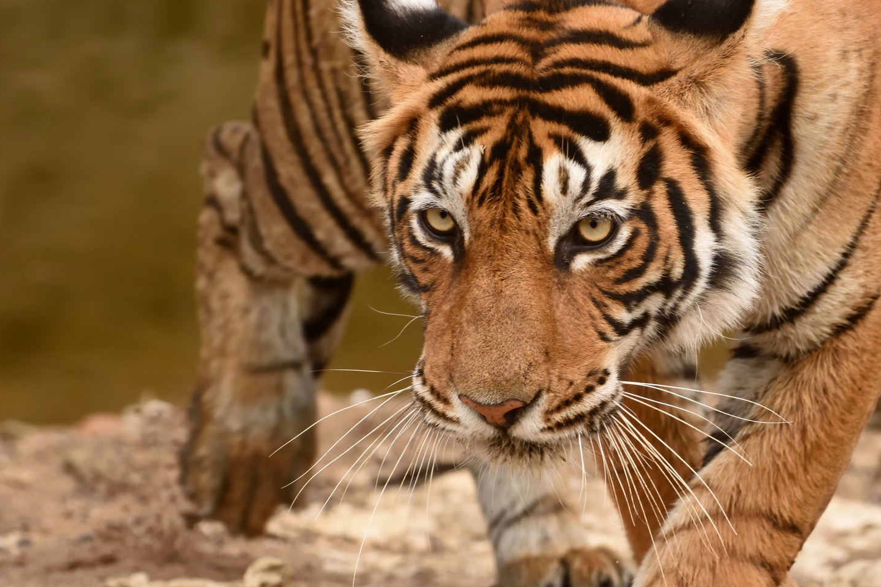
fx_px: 13703
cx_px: 460
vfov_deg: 2.5
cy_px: 254
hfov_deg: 3.7
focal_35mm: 560
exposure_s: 1/320
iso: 800
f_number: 5.6
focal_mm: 270
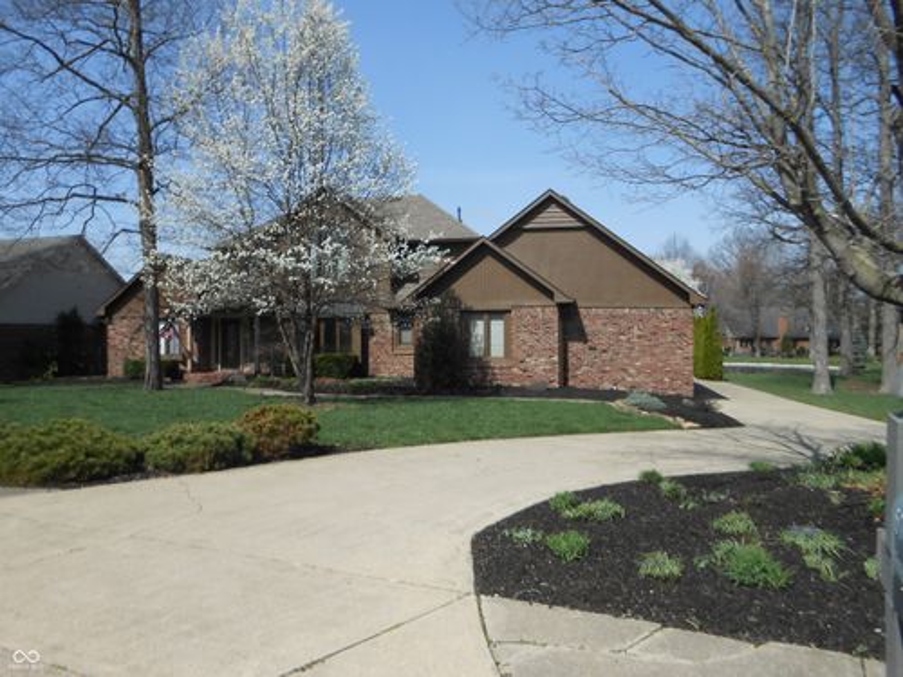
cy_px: 338
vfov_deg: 53.1
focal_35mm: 26
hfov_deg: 67.3
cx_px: 452
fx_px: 678
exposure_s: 1/1000
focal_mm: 4.6
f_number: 3.5
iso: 80
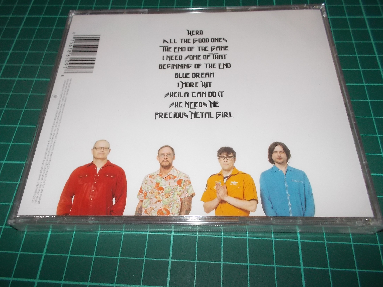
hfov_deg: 60.0
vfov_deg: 46.8
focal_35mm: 30
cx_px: 190
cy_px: 139
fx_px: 332
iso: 200
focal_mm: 4.1
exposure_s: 1/30
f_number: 3.3
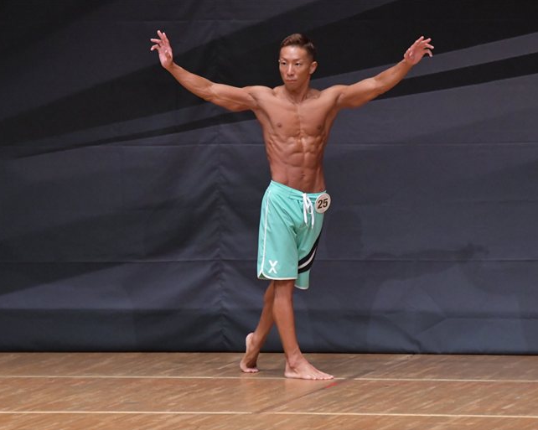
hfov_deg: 5.4
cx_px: 263
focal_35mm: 357
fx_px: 5682
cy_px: 215
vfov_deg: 4.3
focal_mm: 210
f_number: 5.6
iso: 6400
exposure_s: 1/400
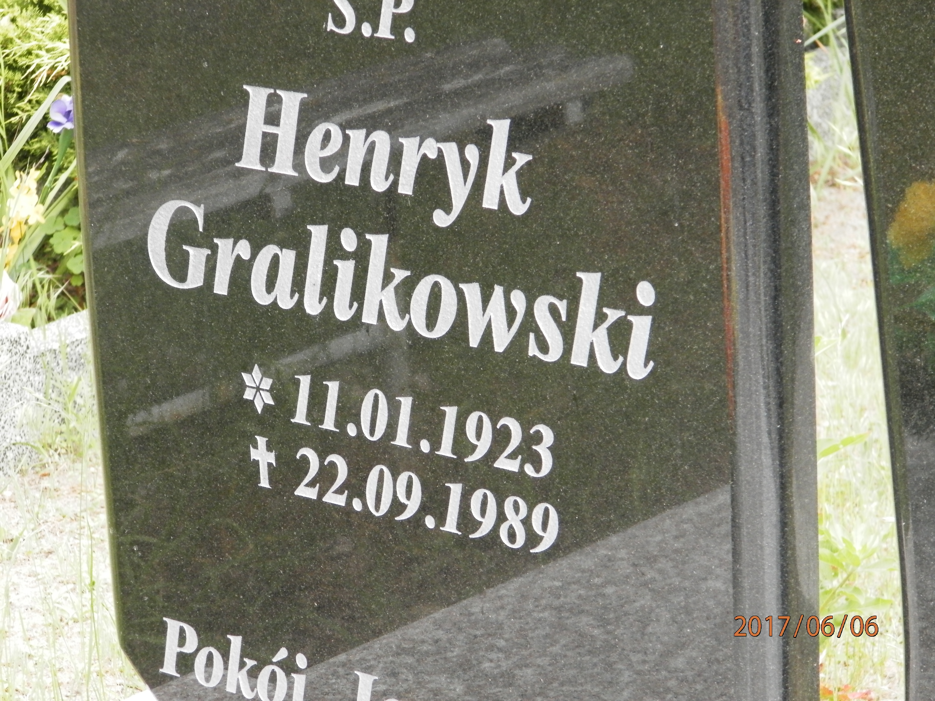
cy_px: 350
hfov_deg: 12.9
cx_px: 468
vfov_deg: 9.7
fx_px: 4133
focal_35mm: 153
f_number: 4.9
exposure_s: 1/60
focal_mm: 27.4
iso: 200
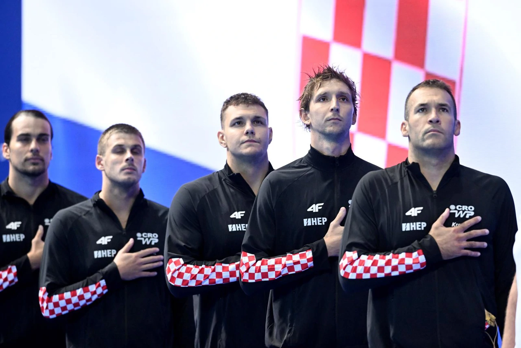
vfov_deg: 3.4
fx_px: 5790
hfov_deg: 5.2
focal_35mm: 400
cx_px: 260
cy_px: 174
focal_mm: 400
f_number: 4
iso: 4000
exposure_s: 1/640
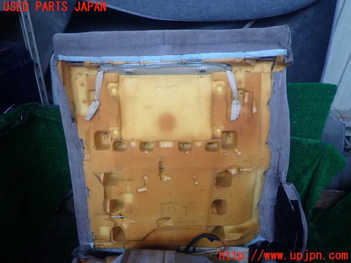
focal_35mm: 25
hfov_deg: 69.4
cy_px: 132
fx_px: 253
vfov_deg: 54.9
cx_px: 176
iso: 100
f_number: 2
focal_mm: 4.5
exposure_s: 1/100
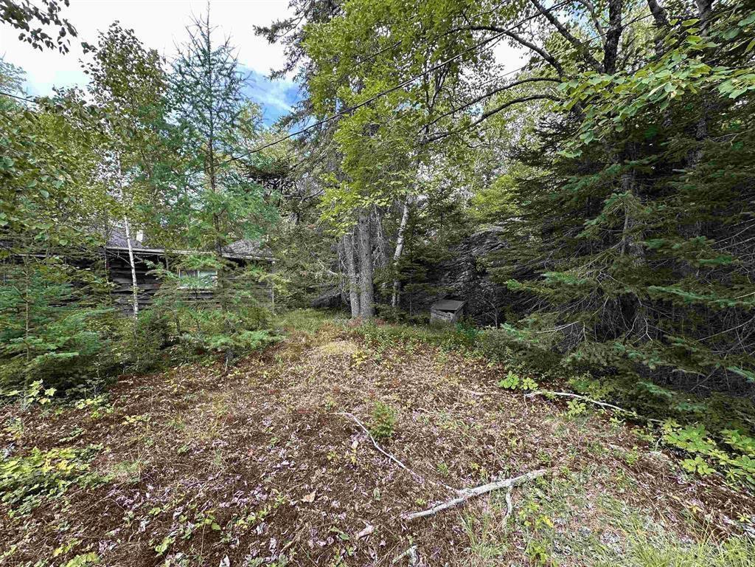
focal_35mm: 14
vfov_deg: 85.7
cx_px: 378
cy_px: 284
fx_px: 305
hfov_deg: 102.1
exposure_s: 1/152
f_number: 2.2
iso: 40
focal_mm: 2.22
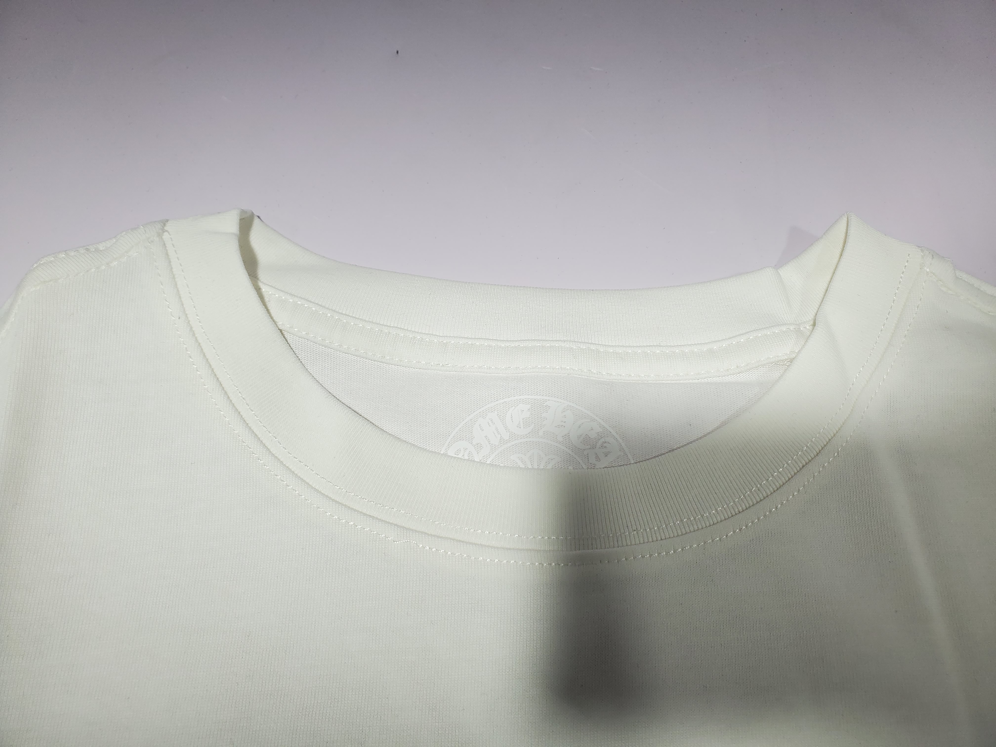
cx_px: 498
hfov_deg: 67.3
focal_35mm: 26
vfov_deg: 53.1
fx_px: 748
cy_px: 374
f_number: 2.4
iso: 50
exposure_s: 1/168
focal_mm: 4.3
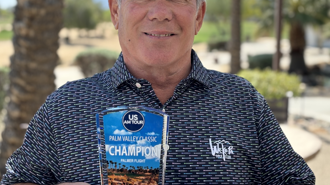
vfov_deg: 19.3
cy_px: 54
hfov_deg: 33.8
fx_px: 543
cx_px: 164
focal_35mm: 62
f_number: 1.6
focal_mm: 5.96
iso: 32
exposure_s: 1/831
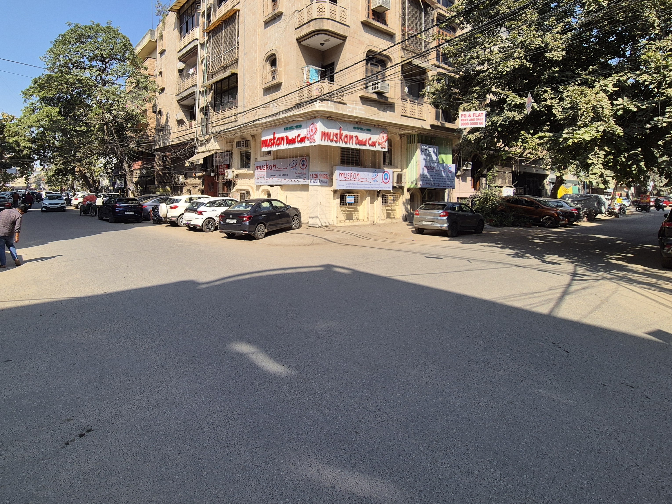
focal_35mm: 17
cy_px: 189
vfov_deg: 73.5
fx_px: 330
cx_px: 295
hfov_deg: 90.6
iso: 50
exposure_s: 1/1996
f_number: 2.2
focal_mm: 2.2
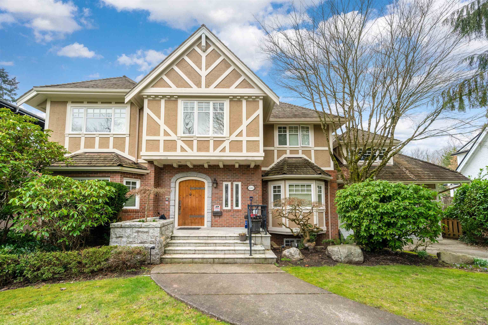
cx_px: 244
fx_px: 190
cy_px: 162
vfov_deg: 81.1
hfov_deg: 104.3
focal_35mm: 14
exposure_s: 1/500
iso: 640
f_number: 6.3
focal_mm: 14
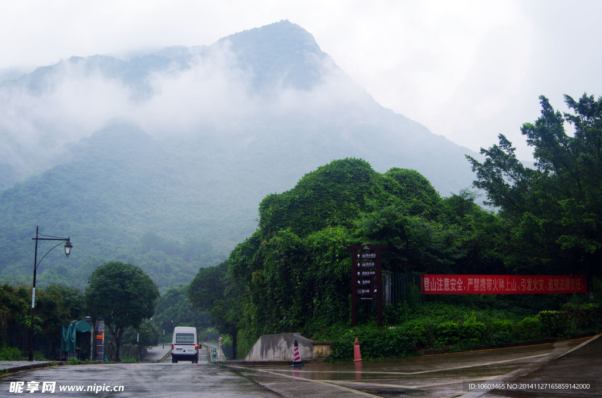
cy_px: 199
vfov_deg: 29.1
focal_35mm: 46
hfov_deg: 42.8
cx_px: 301
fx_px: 768
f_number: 6.3
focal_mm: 31
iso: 100
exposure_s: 1/60
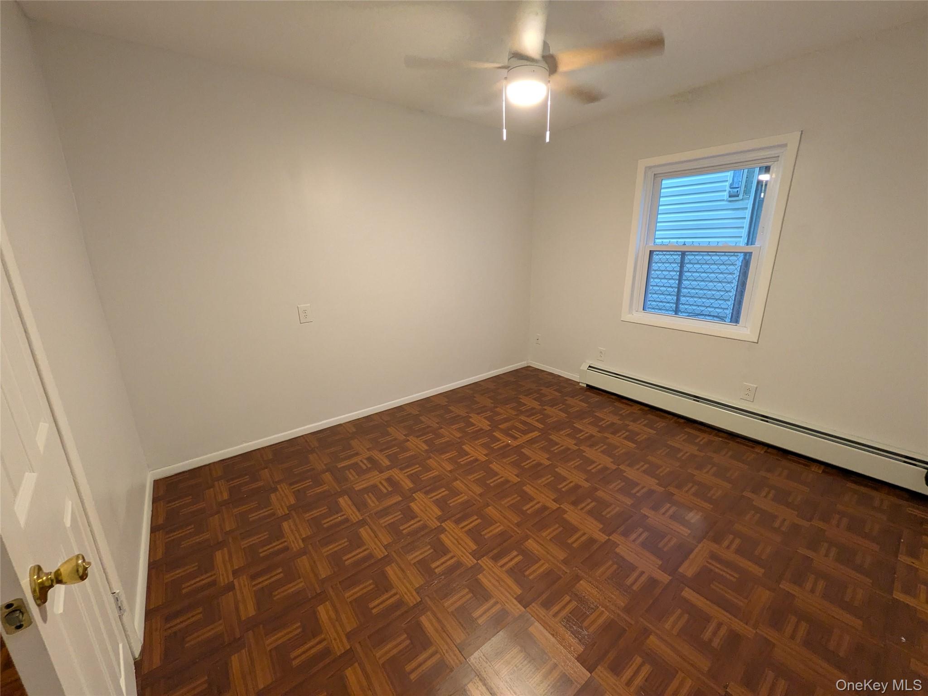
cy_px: 348
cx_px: 464
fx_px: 375
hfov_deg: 102.1
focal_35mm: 14
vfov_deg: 85.7
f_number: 2.2
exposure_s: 1/40
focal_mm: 1.83
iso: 278
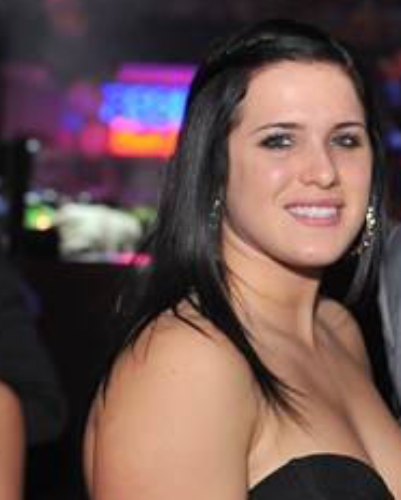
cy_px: 155
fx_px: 1645
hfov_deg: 13.6
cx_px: 440
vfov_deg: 17.2
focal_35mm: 111
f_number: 4
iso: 1000
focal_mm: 50
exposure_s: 1/100
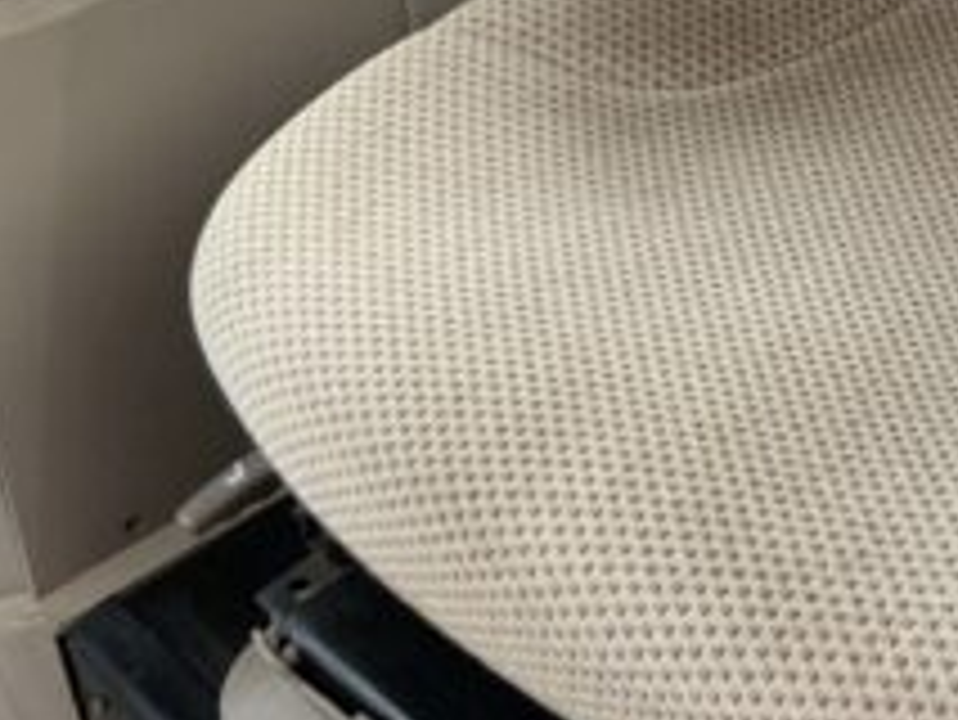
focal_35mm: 87
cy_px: -27
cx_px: 1061
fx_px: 2409
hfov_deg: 21.3
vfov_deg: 16.6
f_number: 1.8
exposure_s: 1/117
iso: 64
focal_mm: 3
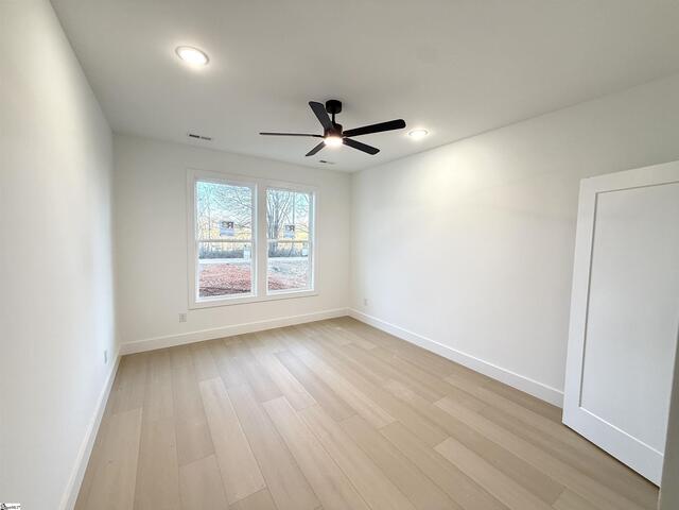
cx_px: 340
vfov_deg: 85.7
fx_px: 275
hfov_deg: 102.1
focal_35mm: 14
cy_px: 255
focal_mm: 2.22
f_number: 2.2
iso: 125
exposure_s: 1/120
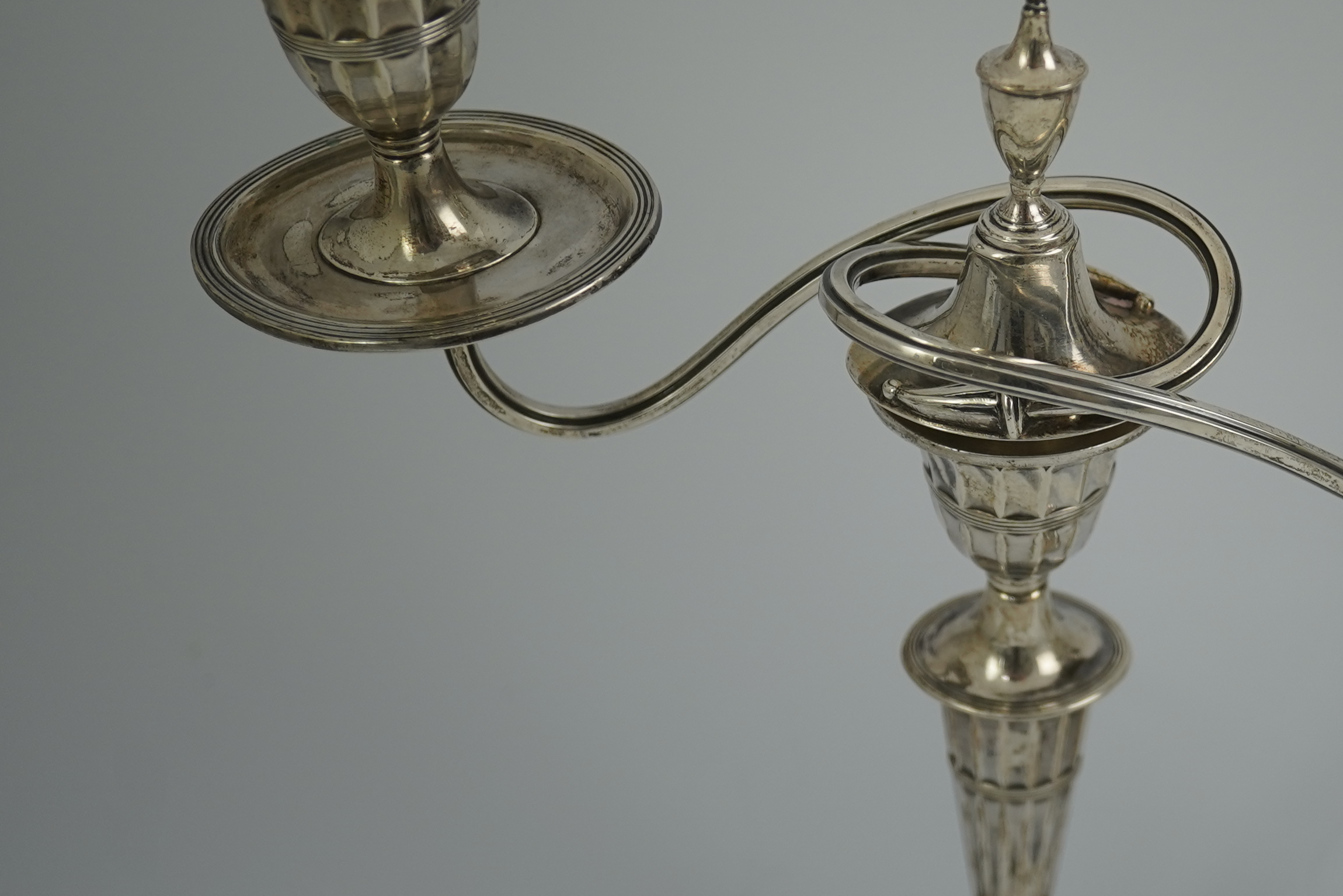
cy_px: 303
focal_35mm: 77
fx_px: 2873
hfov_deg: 25.9
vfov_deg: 17.7
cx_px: 1067
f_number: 4
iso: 250
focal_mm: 30
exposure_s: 1/160
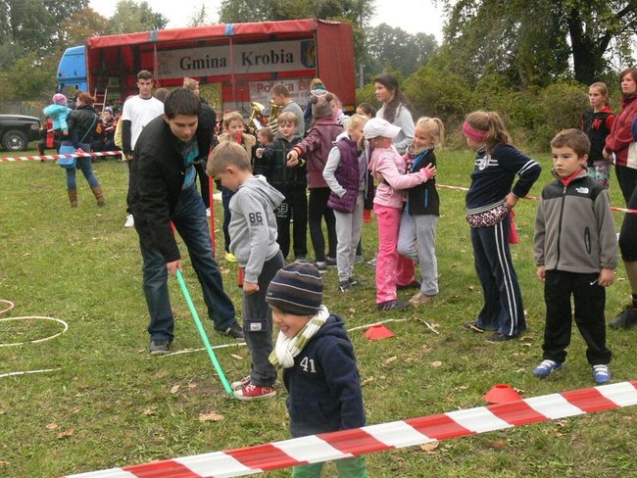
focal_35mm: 47
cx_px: 318
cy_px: 239
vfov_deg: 30.9
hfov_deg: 40.4
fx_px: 865
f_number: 5.6
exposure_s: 1/200
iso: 400
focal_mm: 9.5
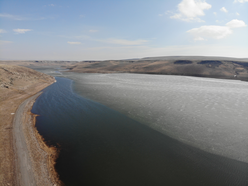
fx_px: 172
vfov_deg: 56.8
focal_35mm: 24
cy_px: 93
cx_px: 124
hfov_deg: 71.6
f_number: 2.8
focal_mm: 4.5
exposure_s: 1/1300
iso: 100
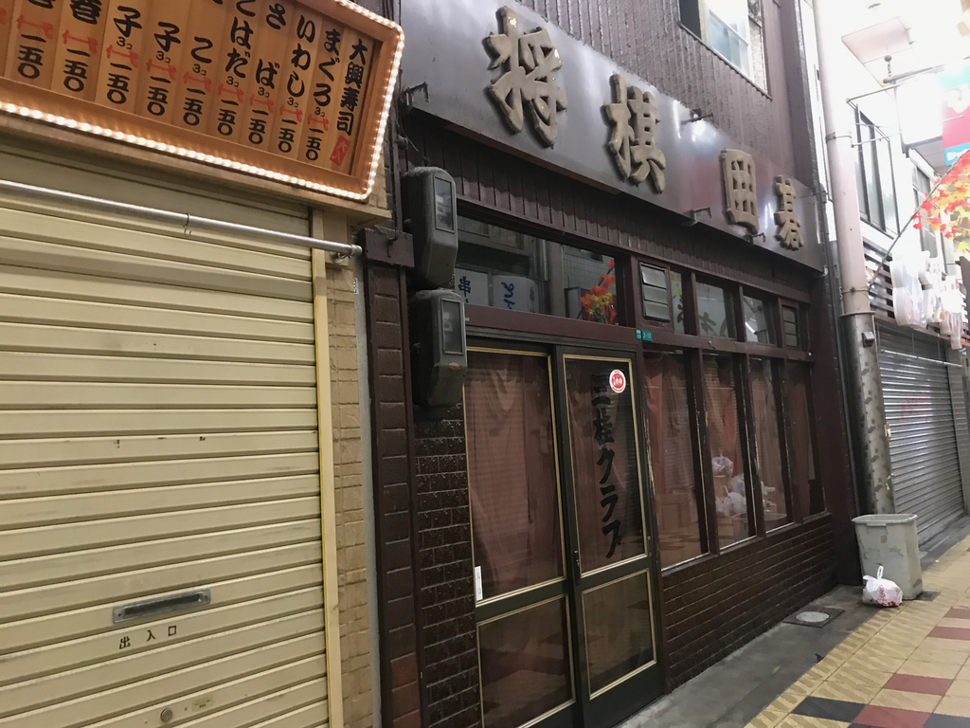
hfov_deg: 63.4
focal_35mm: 28
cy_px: 364
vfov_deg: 49.7
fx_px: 785
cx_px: 485
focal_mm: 3.99
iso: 100
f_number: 1.8
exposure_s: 1/13
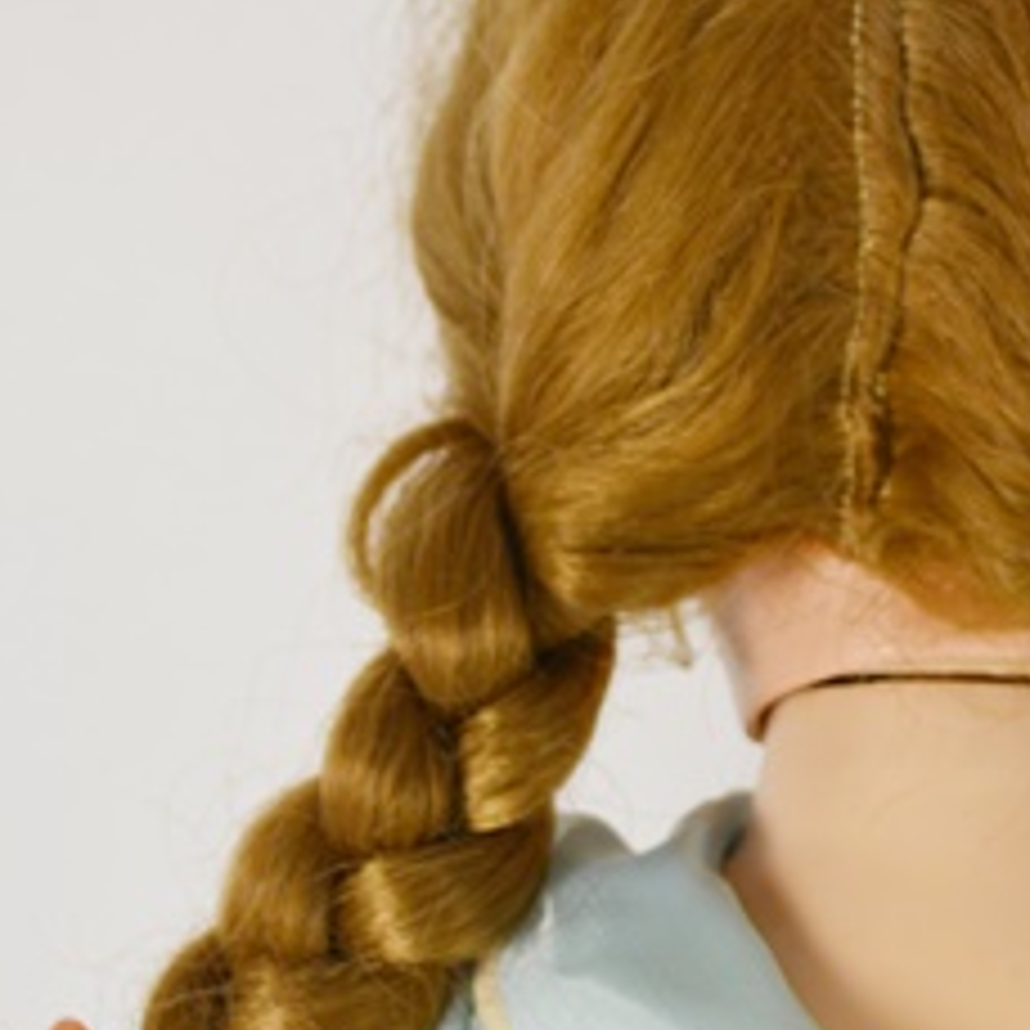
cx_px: 765
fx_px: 4713
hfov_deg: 12.4
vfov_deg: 12.5
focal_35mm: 140
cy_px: 481
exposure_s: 1/125
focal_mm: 42
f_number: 5.6
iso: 400
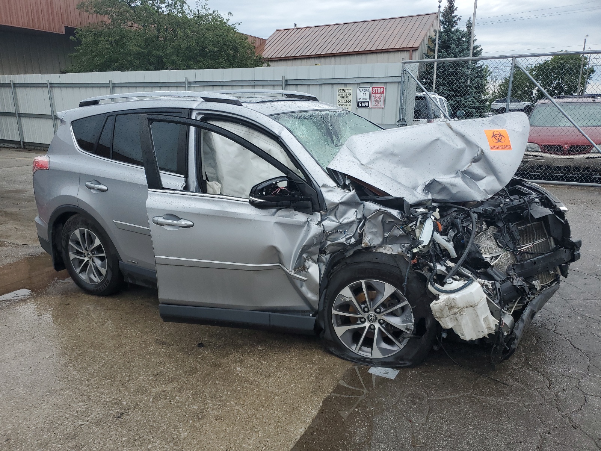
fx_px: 451
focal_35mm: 26
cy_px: 226
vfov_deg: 53.1
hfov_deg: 67.3
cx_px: 300
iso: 50
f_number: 1.5
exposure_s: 1/1250
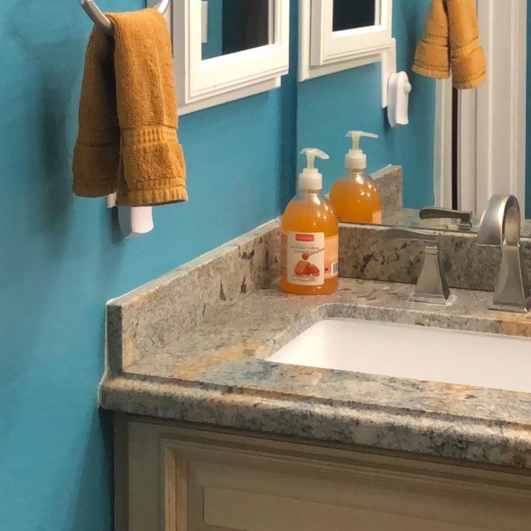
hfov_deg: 18.8
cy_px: 163
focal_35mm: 92
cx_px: 191
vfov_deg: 18.8
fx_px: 1597
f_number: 1.8
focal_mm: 3.99
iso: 160
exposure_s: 1/120
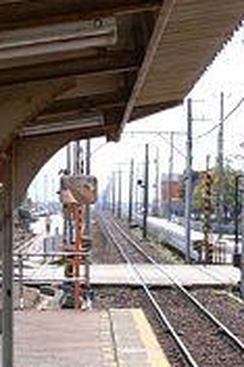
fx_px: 1182
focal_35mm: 116
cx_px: 96
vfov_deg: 17.7
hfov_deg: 11.8
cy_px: 194
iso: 80
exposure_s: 1/160
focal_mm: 10.4
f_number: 5.6
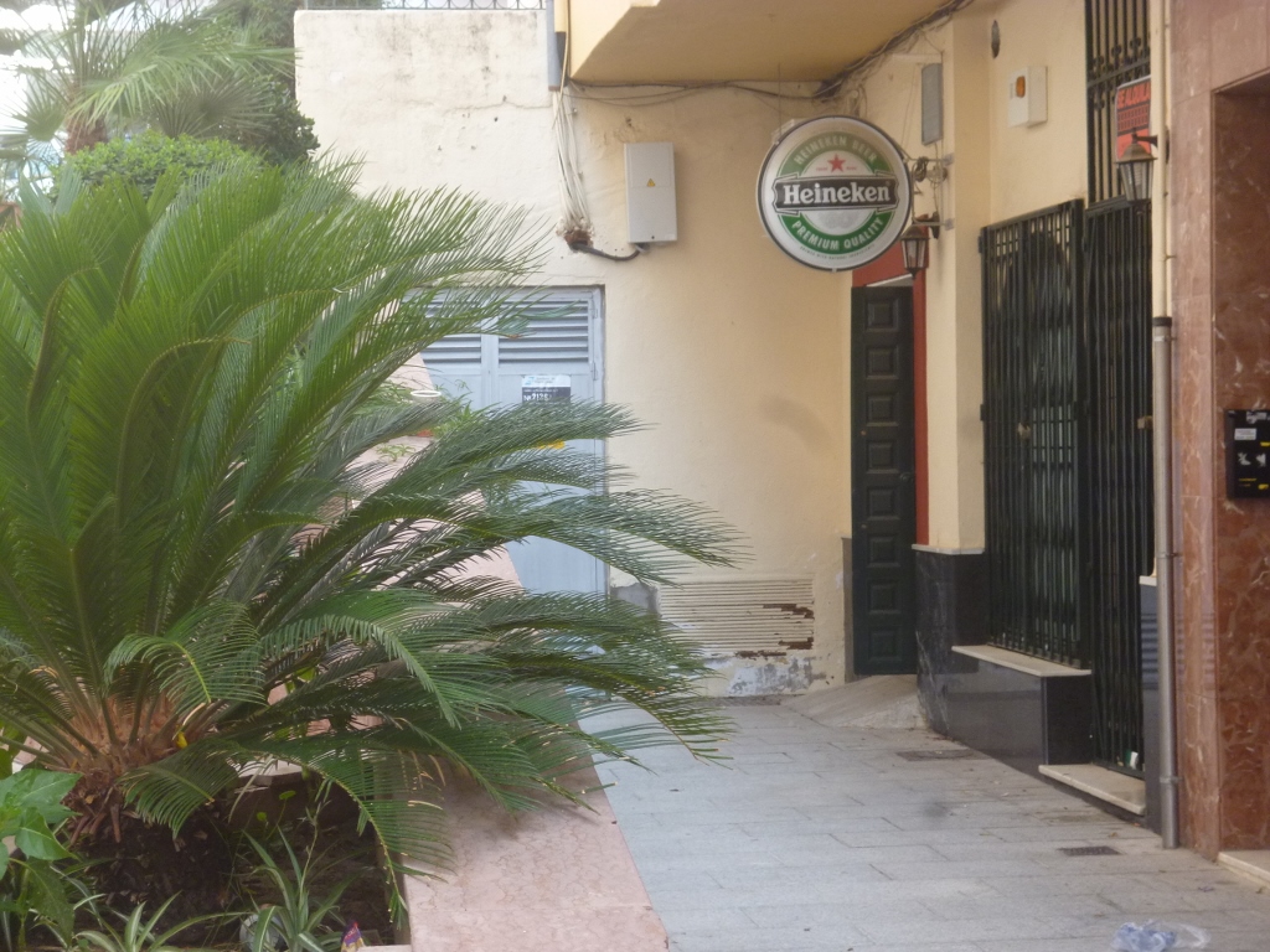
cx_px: 635
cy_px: 476
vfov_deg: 18.9
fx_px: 2862
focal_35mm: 78
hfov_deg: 25.0
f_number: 4.9
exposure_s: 1/100
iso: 200
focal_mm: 13.9
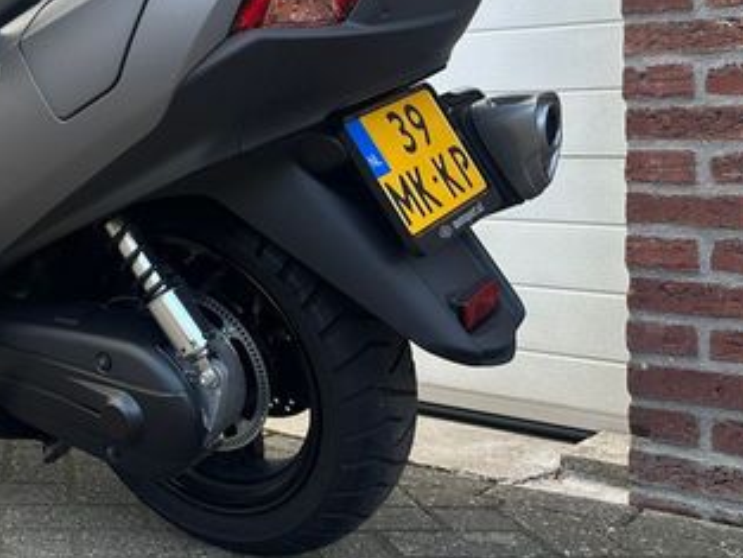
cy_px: 104
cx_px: 17
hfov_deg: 35.5
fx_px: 1052
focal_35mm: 49
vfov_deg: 29.0
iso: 80
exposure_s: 1/580
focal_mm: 6.86
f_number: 1.78
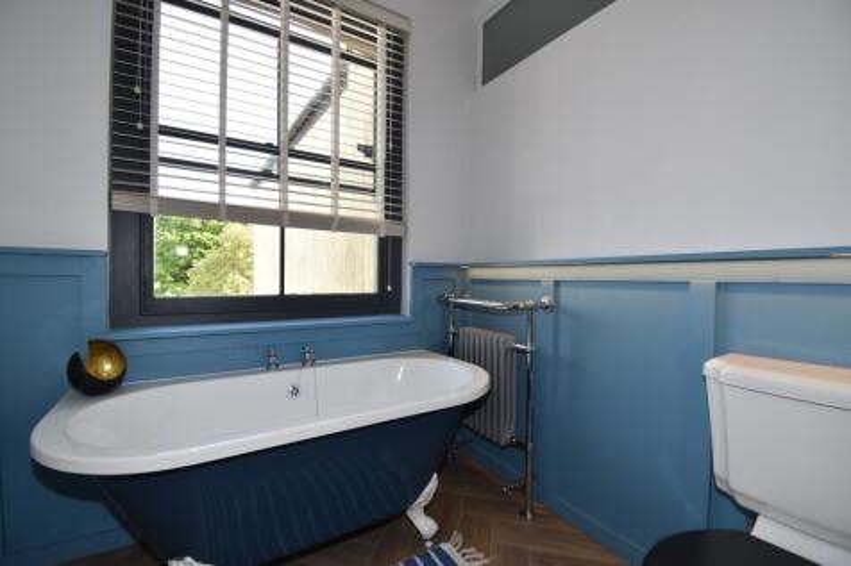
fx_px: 354
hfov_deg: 100.4
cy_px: 283
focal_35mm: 15
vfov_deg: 77.3
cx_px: 426
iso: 100
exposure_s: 1/50
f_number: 5.6
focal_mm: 10
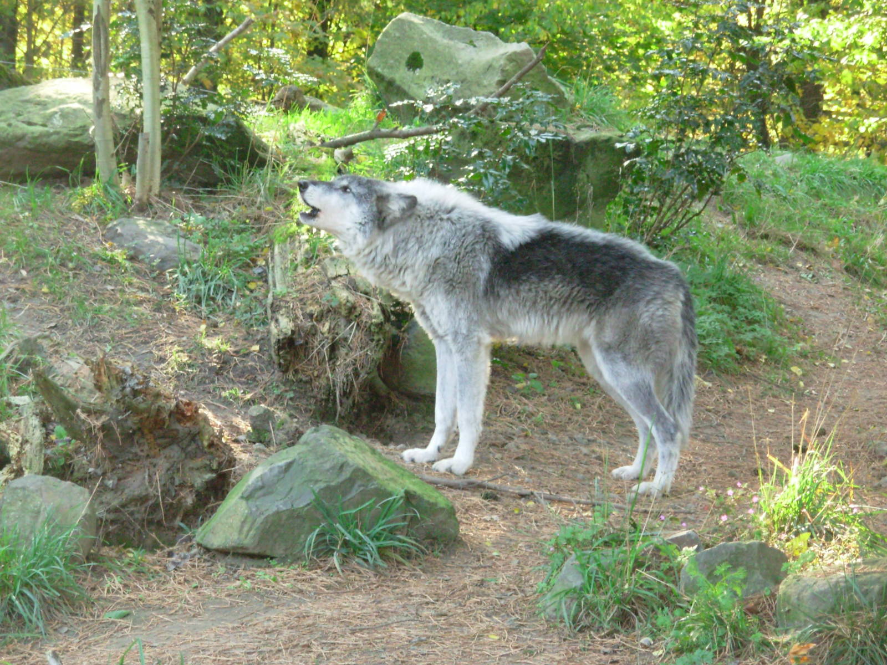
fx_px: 3126
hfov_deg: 16.1
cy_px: 332
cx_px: 444
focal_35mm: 122
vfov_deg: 12.1
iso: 200
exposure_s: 1/64
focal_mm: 20.2
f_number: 4.3
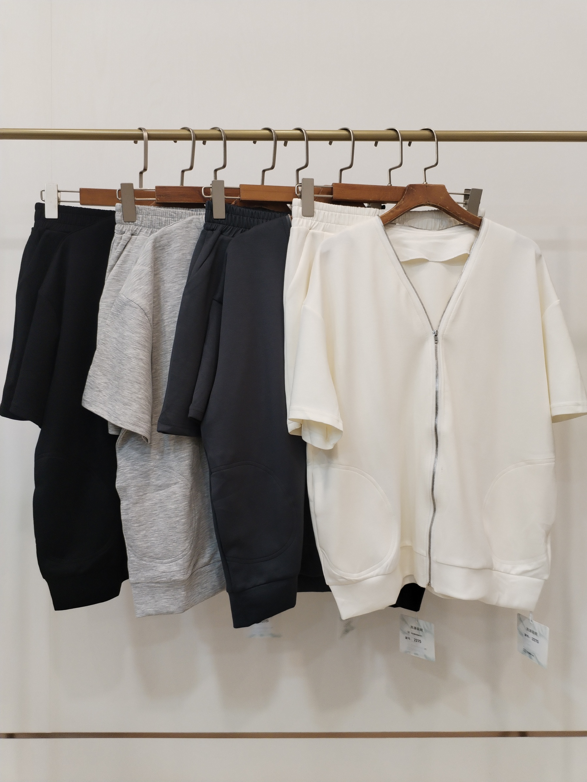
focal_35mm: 29
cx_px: 294
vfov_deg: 61.7
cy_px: 391
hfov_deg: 48.2
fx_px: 656
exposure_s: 1/60
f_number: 1.8
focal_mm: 4.75
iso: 366
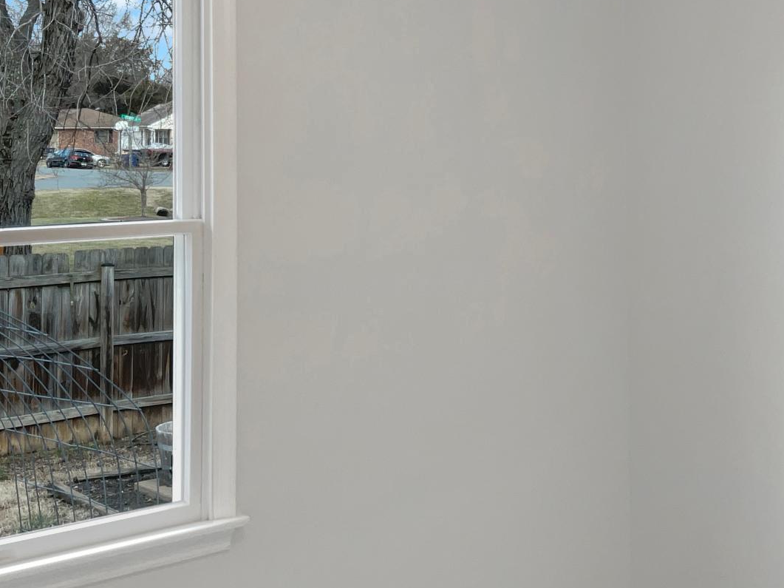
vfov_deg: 26.1
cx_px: 614
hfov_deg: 33.5
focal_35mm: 56
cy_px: 285
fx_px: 1268
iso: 16
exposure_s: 1/11
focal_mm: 3
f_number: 1.8
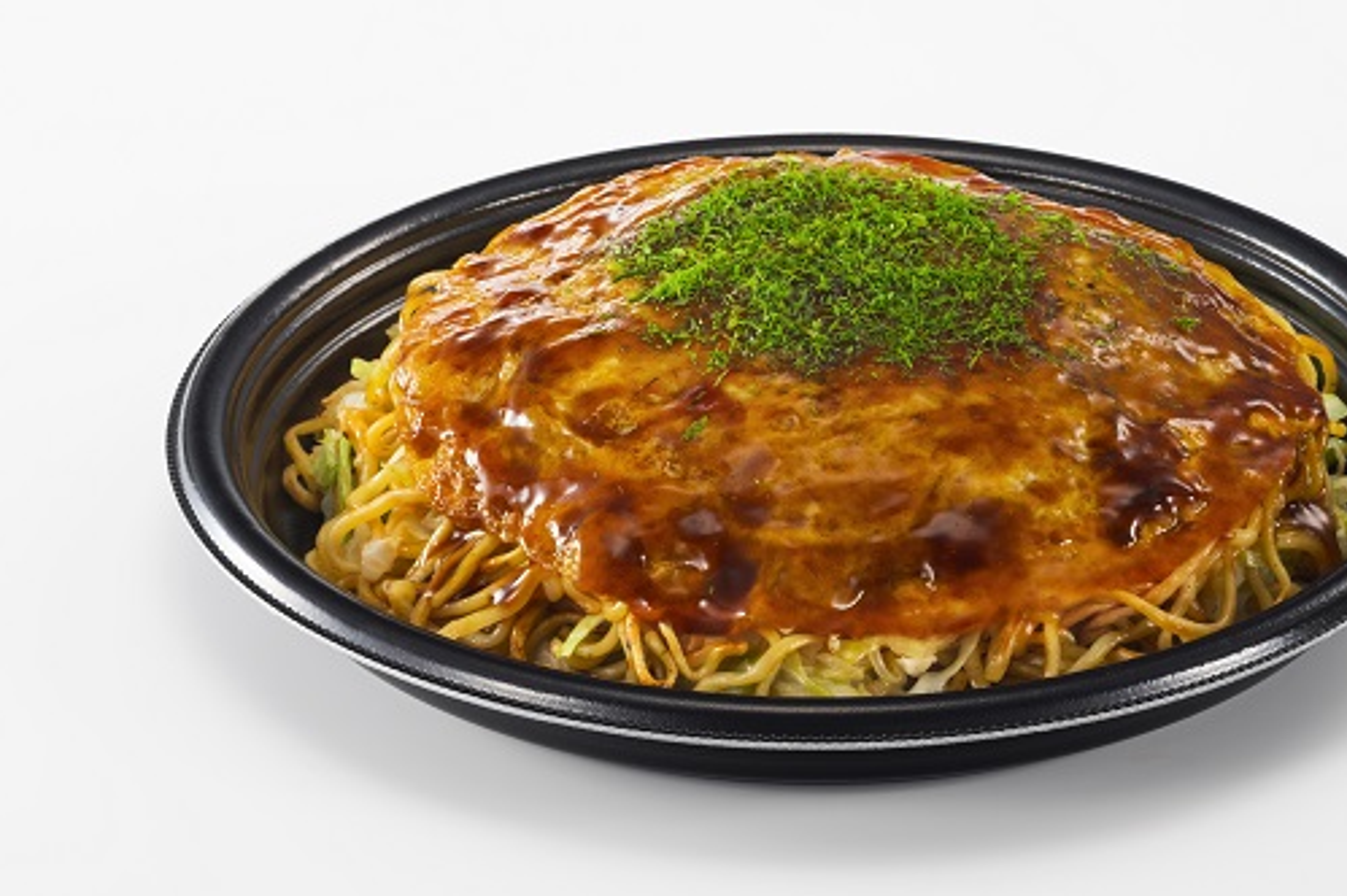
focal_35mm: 154
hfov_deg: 13.3
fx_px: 5758
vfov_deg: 8.9
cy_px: 402
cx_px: 783
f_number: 30
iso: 400
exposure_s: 1/100
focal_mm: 120
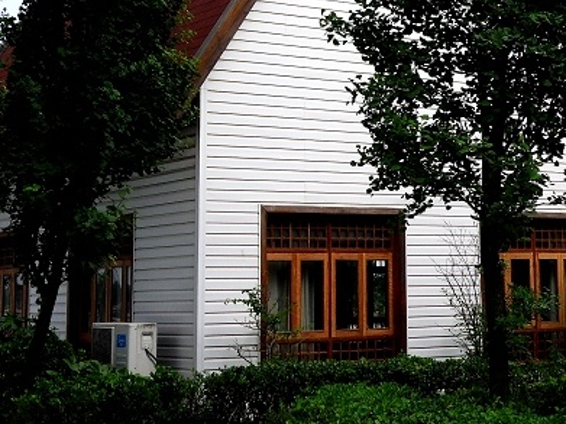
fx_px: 1504
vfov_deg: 15.9
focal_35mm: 92
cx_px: 434
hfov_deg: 21.1
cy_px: 77
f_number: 4.2
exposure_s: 1/350
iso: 80
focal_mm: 7.9
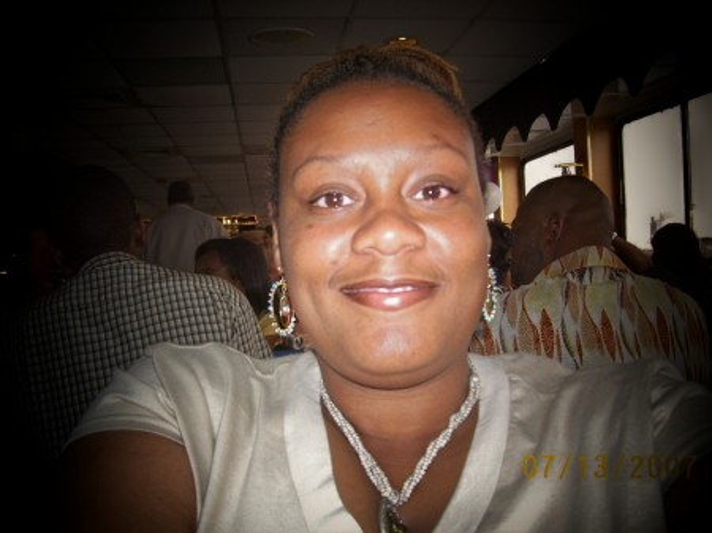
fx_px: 699
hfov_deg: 54.0
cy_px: 266
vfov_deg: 41.8
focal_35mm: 34
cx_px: 356
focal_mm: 5.6
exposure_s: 1/60
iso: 80
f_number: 2.7
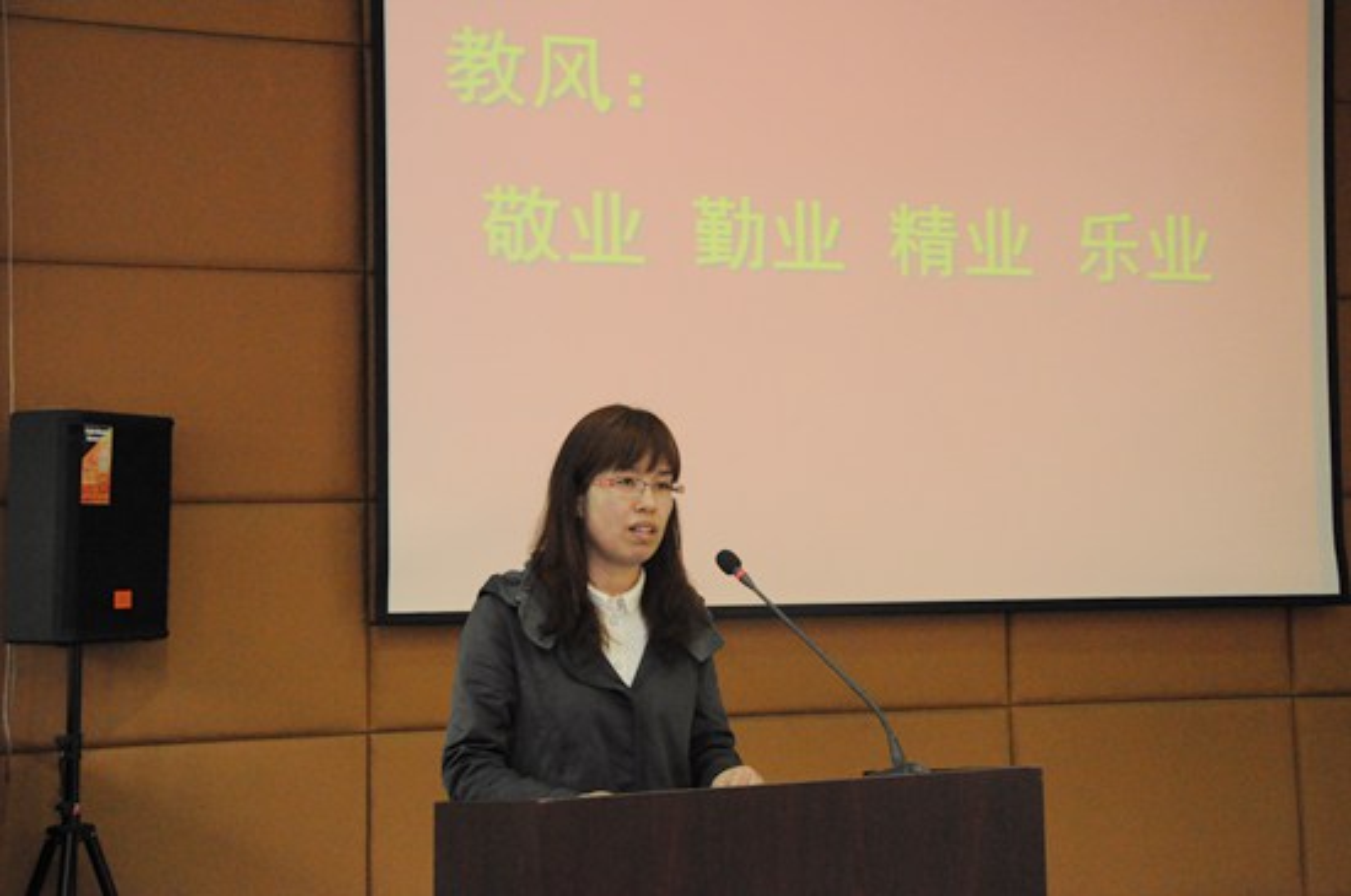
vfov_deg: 28.0
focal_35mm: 48
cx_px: 676
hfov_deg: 41.2
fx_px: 1799
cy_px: 448
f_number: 5.6
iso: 3200
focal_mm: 32
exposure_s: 1/200
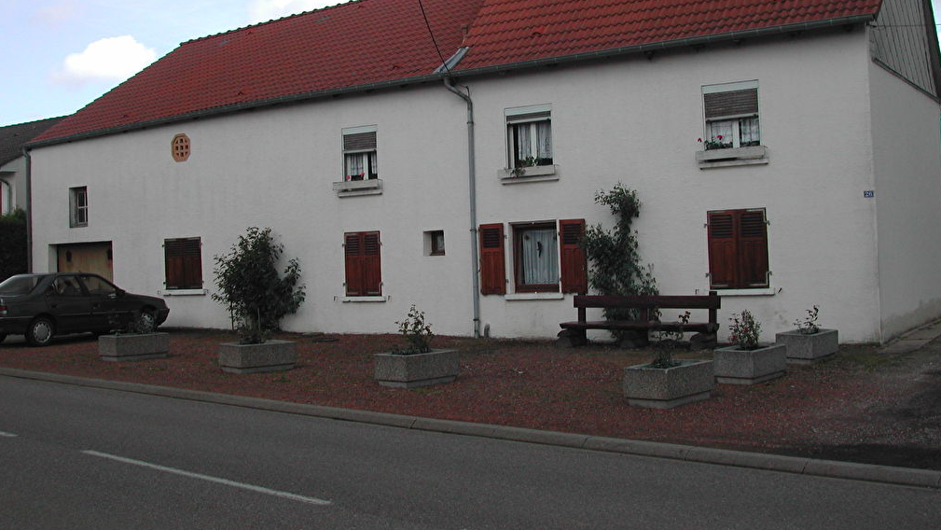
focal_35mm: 42
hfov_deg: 48.3
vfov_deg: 28.2
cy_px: 182
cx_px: 468
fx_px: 1048
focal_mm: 8
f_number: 7.6
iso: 100
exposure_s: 1/140
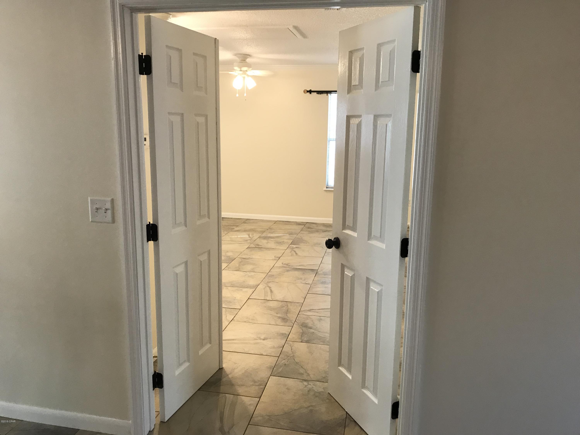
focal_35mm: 28
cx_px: 290
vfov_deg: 49.7
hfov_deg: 63.4
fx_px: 469
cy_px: 218
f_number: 1.8
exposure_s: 1/24
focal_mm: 3.99
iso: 40
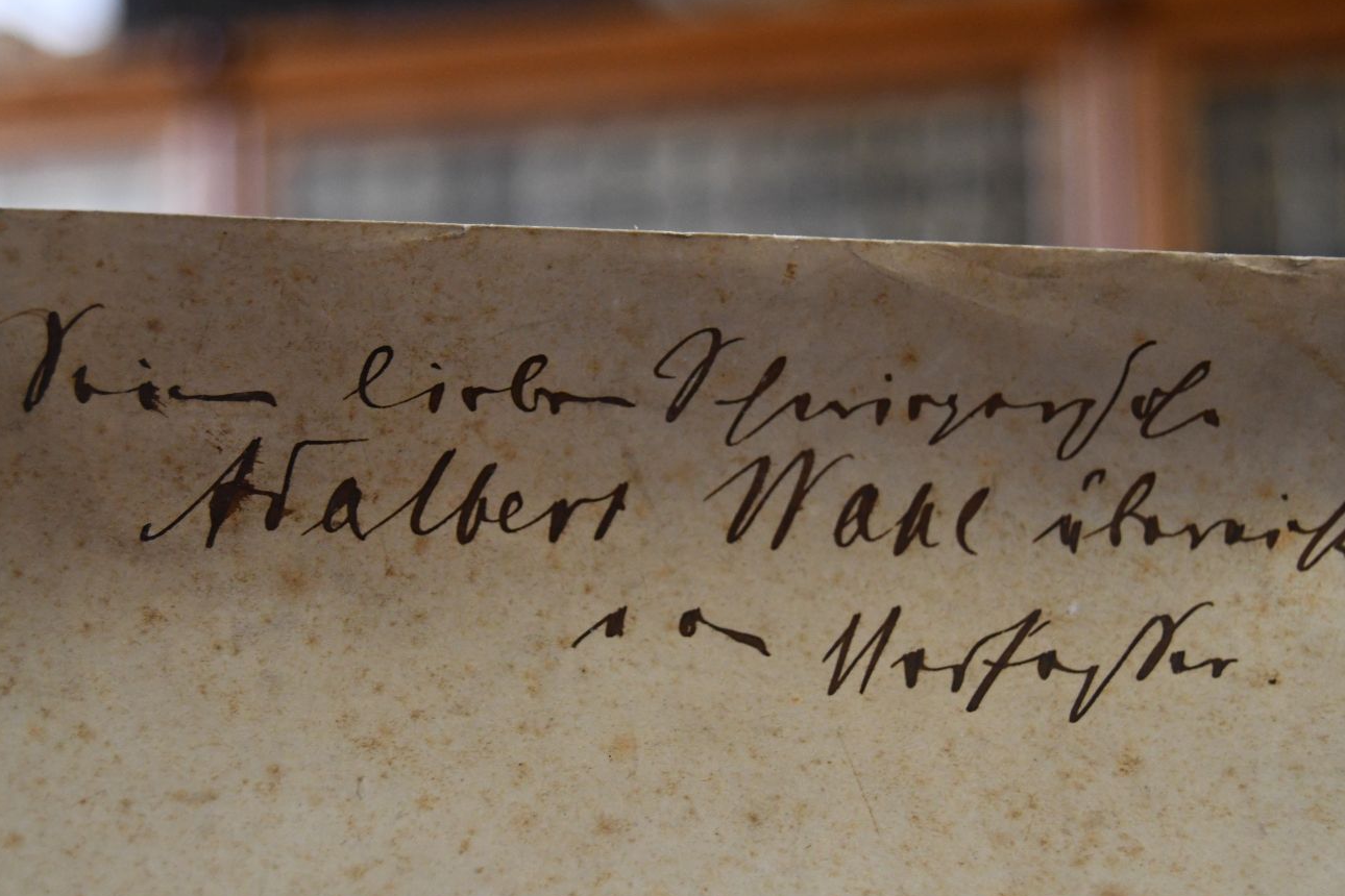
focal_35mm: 89
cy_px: 480
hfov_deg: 22.9
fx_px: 3325
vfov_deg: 15.4
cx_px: 707
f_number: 5.6
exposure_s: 1/125
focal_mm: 55
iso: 2000
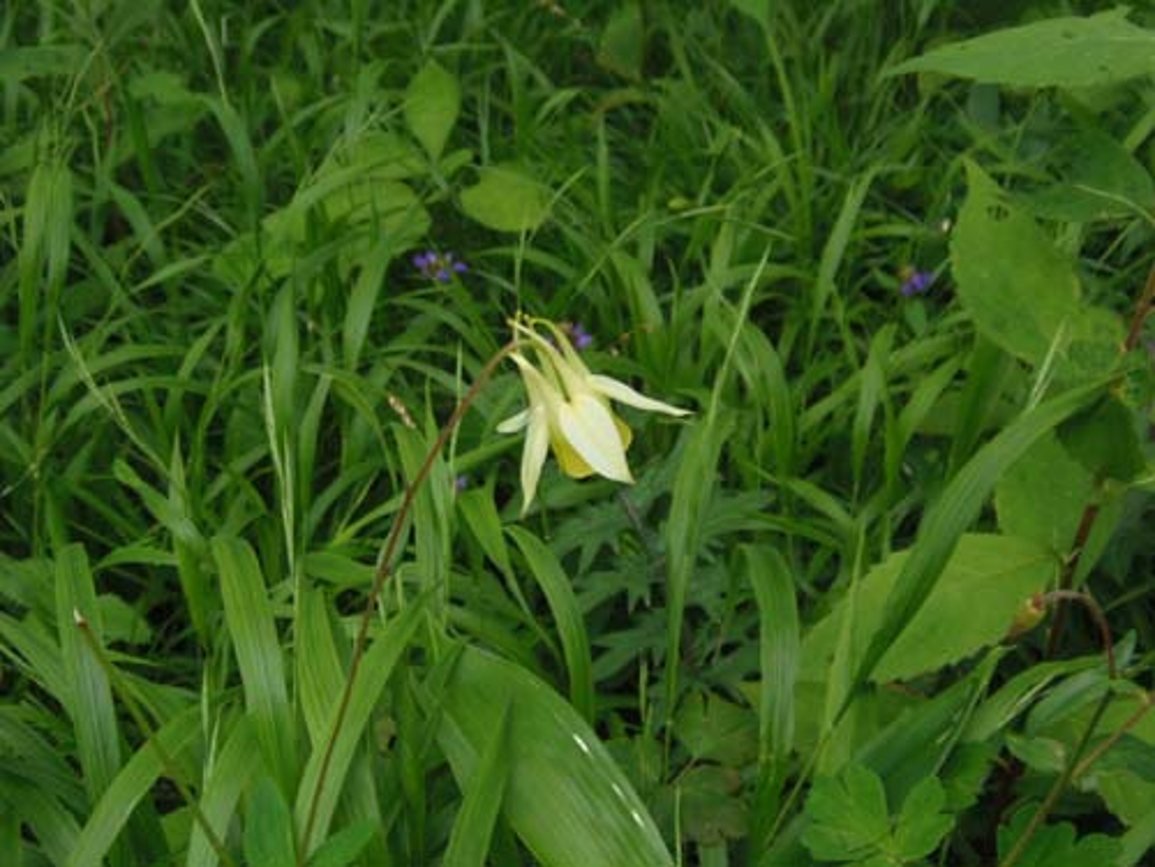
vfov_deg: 34.3
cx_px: 578
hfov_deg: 44.8
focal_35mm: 42
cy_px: 434
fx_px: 1401
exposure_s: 1/160
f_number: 3.6
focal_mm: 7.8
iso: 64
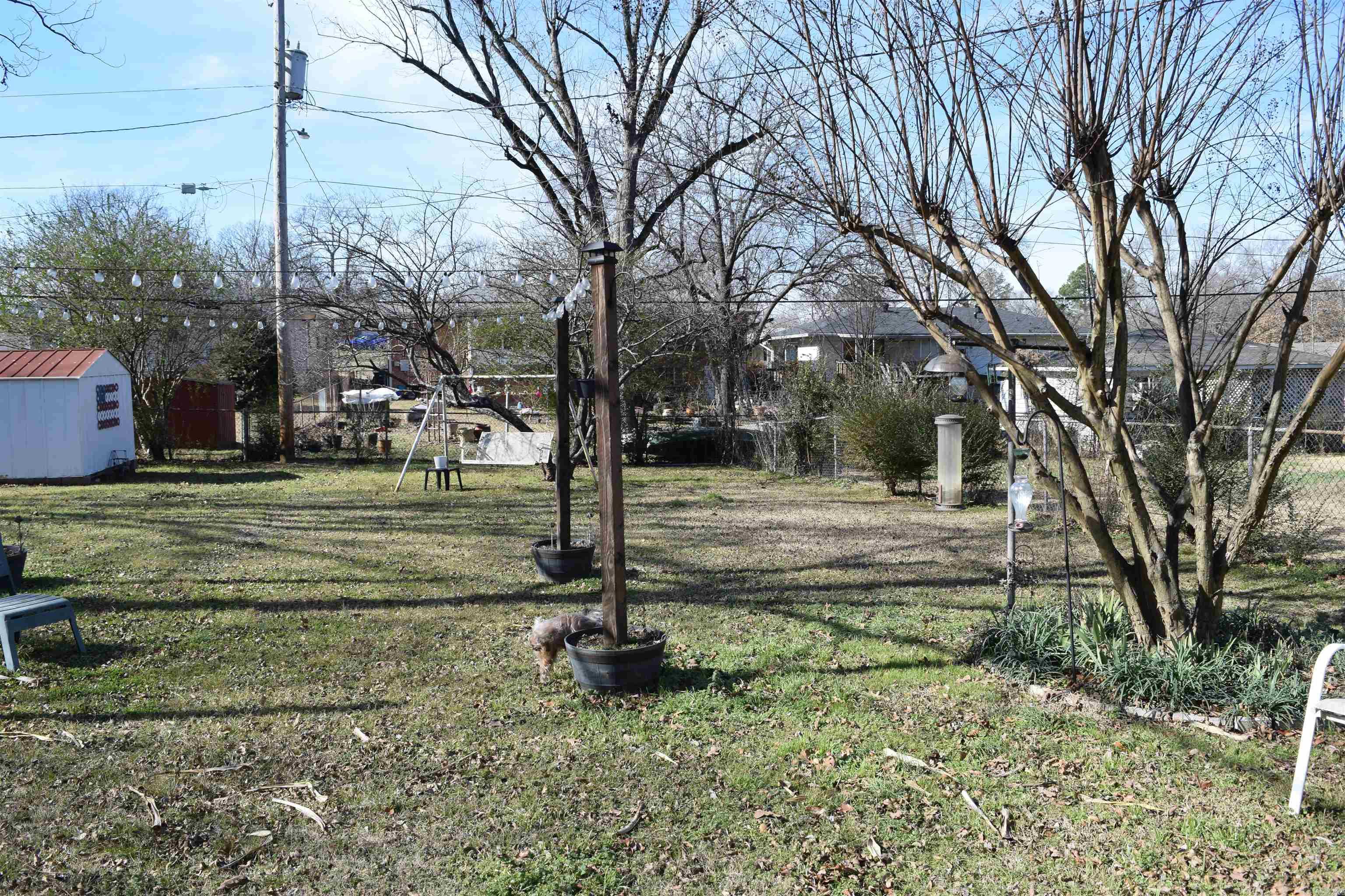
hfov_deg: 67.4
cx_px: 672
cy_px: 448
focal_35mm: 27
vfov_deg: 47.9
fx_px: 1009
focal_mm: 18
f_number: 9
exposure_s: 1/320
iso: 200
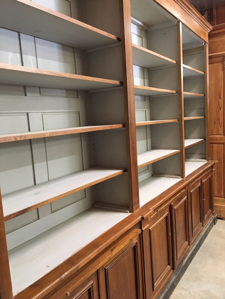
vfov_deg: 61.7
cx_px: 112
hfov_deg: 48.2
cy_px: 150
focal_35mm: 29
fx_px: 251
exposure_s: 1/17
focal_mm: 4.15
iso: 200
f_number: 2.2
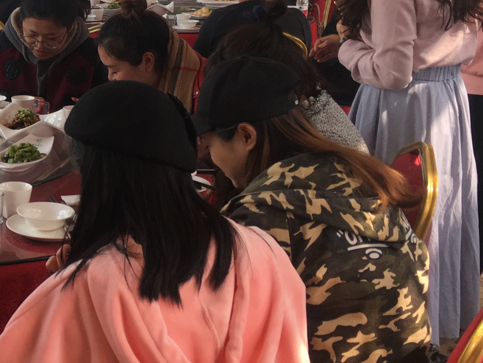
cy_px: 148
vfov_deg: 21.0
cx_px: -75
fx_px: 977
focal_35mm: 70
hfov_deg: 25.4
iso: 40
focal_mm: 4.15
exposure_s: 1/100
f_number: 2.2
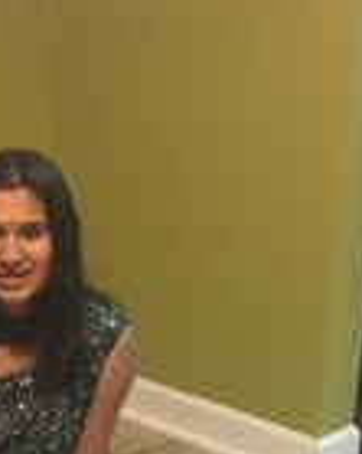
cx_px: -29
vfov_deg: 17.9
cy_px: 643
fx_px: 1314
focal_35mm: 98
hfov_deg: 15.3
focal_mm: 4.15
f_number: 2.2
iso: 100
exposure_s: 1/10
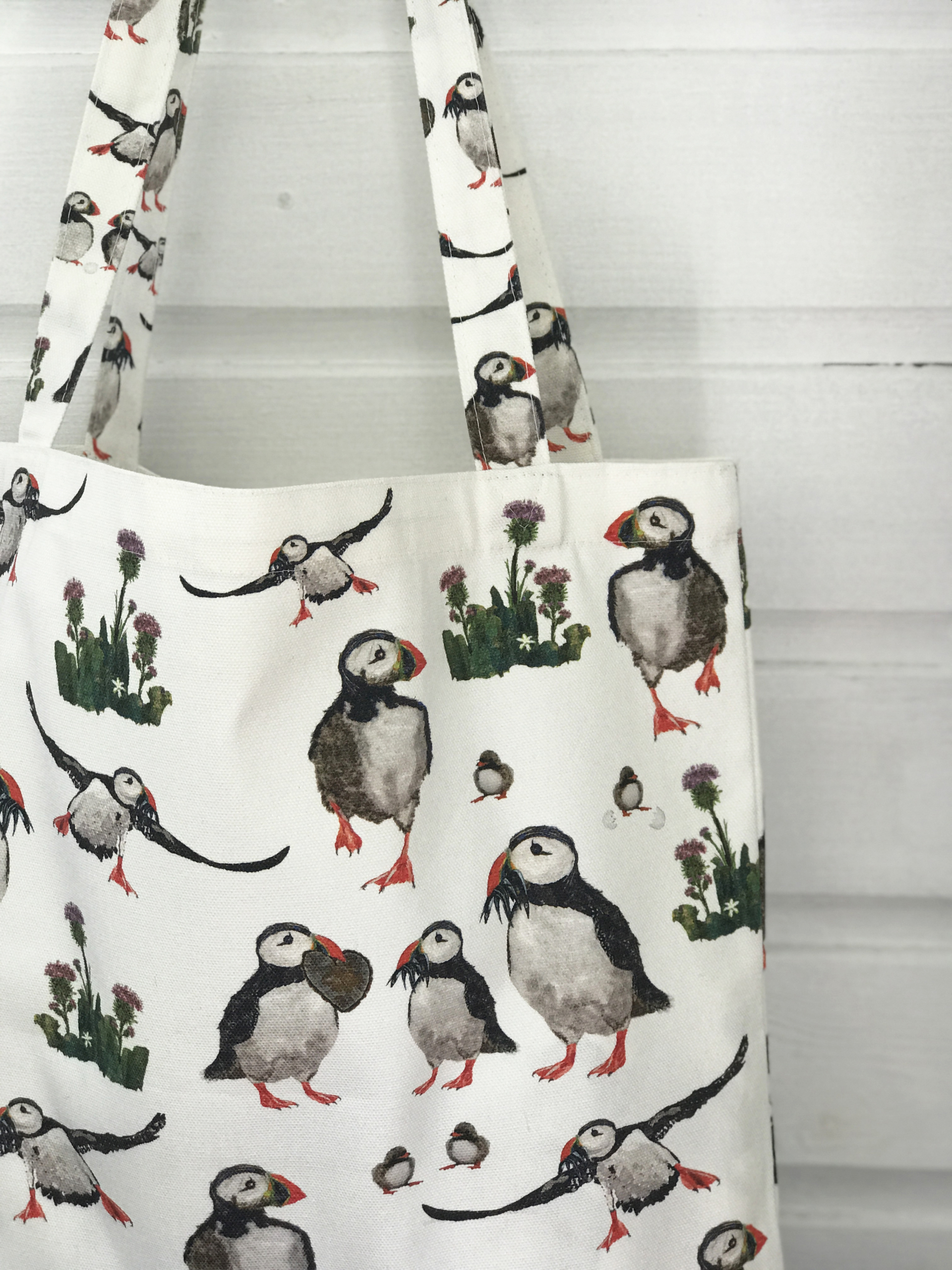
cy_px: 635
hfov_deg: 25.7
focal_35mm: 57
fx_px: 2090
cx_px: 476
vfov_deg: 33.8
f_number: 2.8
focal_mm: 6.6
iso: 32
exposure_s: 1/50
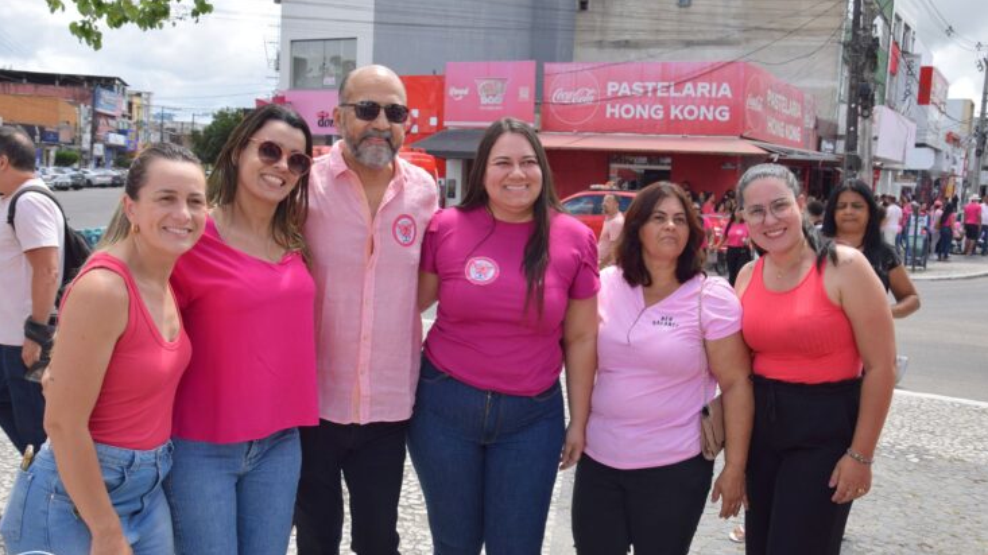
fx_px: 917
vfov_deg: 33.7
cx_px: 489
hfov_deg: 56.6
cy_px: 266
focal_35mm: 35
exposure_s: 1/320
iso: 200
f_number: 9
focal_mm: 22
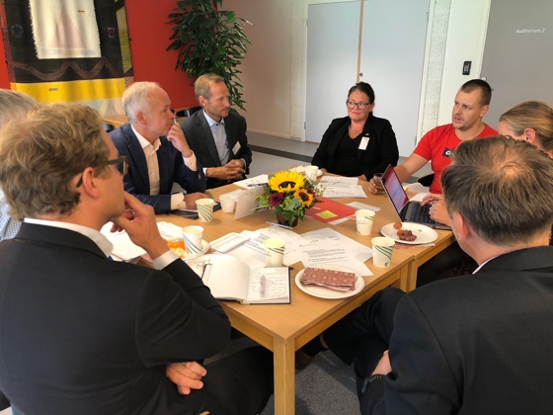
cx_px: 276
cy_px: 208
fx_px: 447
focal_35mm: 28
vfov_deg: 49.7
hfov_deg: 63.4
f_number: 1.8
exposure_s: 1/17
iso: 50
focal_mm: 4
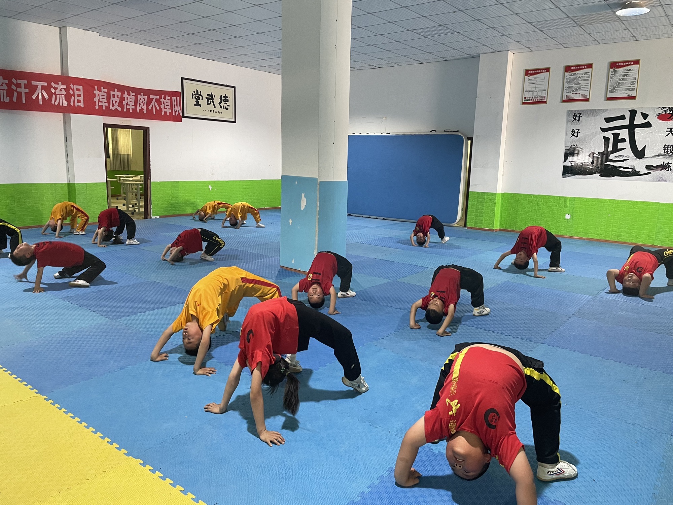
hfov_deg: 67.3
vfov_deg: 53.1
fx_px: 505
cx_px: 336
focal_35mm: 26
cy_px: 252
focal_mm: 4.2
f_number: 1.6
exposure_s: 1/74
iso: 125
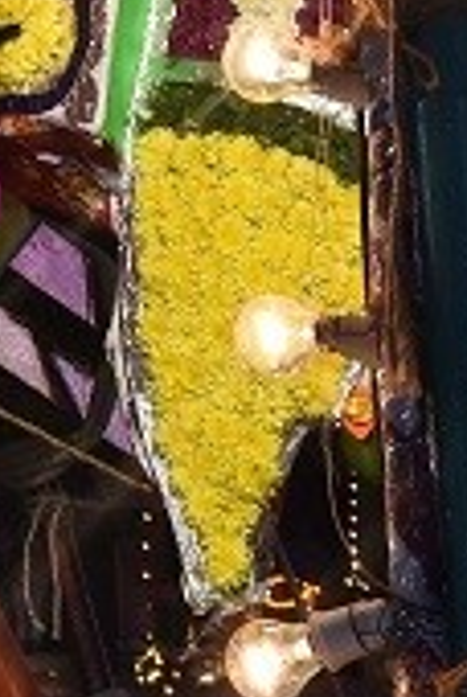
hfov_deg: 3.8
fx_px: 6911
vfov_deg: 5.5
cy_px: -1101
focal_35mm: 357
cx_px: -737
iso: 500
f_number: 10
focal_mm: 45
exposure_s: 1/125
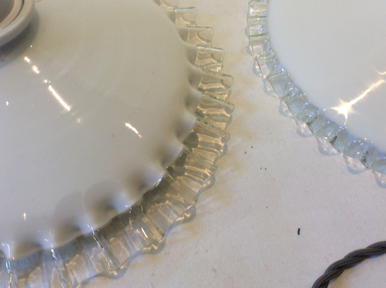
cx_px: 193
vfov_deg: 44.1
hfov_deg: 56.9
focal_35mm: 32
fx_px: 356
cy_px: 144
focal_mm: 3.3
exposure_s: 1/25
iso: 40
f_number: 2.4
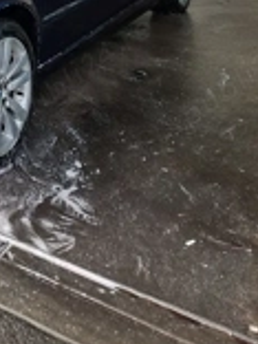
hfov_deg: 22.9
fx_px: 586
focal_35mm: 59
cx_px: -46
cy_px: -73
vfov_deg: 28.3
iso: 50
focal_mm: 5.54
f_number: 1.8
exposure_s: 1/263
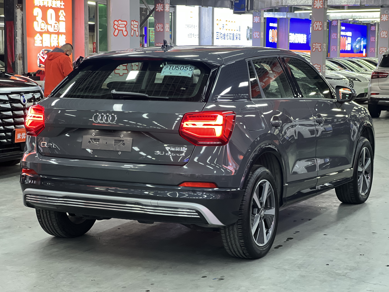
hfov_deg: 25.3
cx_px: 194
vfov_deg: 19.1
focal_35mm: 77
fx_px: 865
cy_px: 146
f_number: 2.8
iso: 250
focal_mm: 9
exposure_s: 1/33
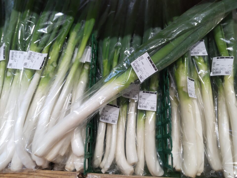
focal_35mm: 24
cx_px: 118
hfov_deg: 71.6
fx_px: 164
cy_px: 89
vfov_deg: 56.8
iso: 159
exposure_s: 1/60
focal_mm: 3.43
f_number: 2
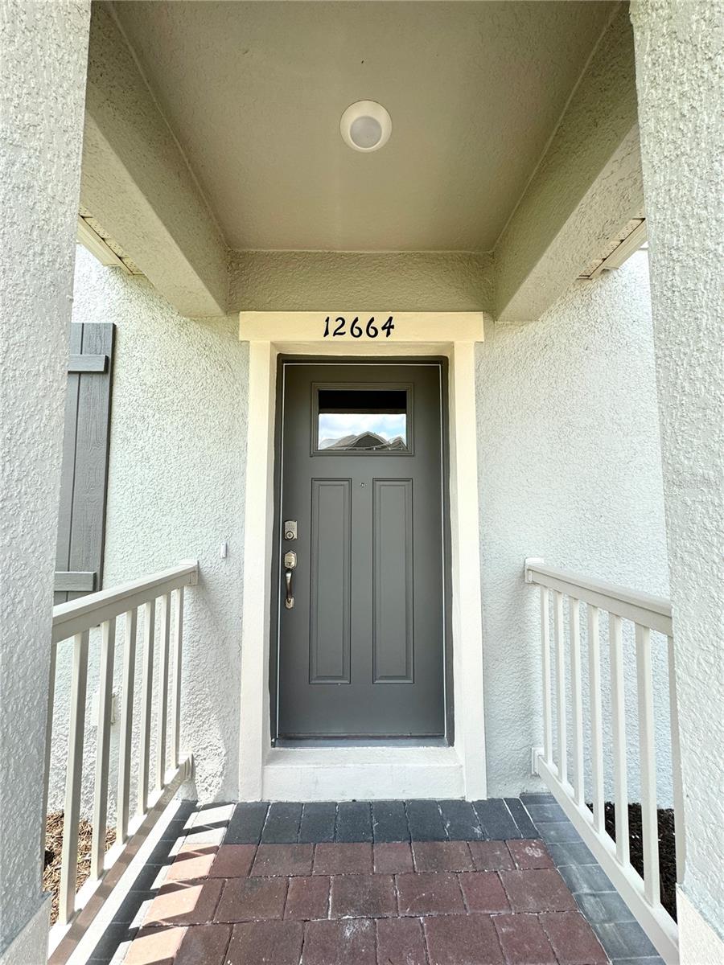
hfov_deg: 85.7
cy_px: 482
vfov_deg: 102.1
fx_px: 390
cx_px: 362
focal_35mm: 14
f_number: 2.2
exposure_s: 1/482
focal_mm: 2.22
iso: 40
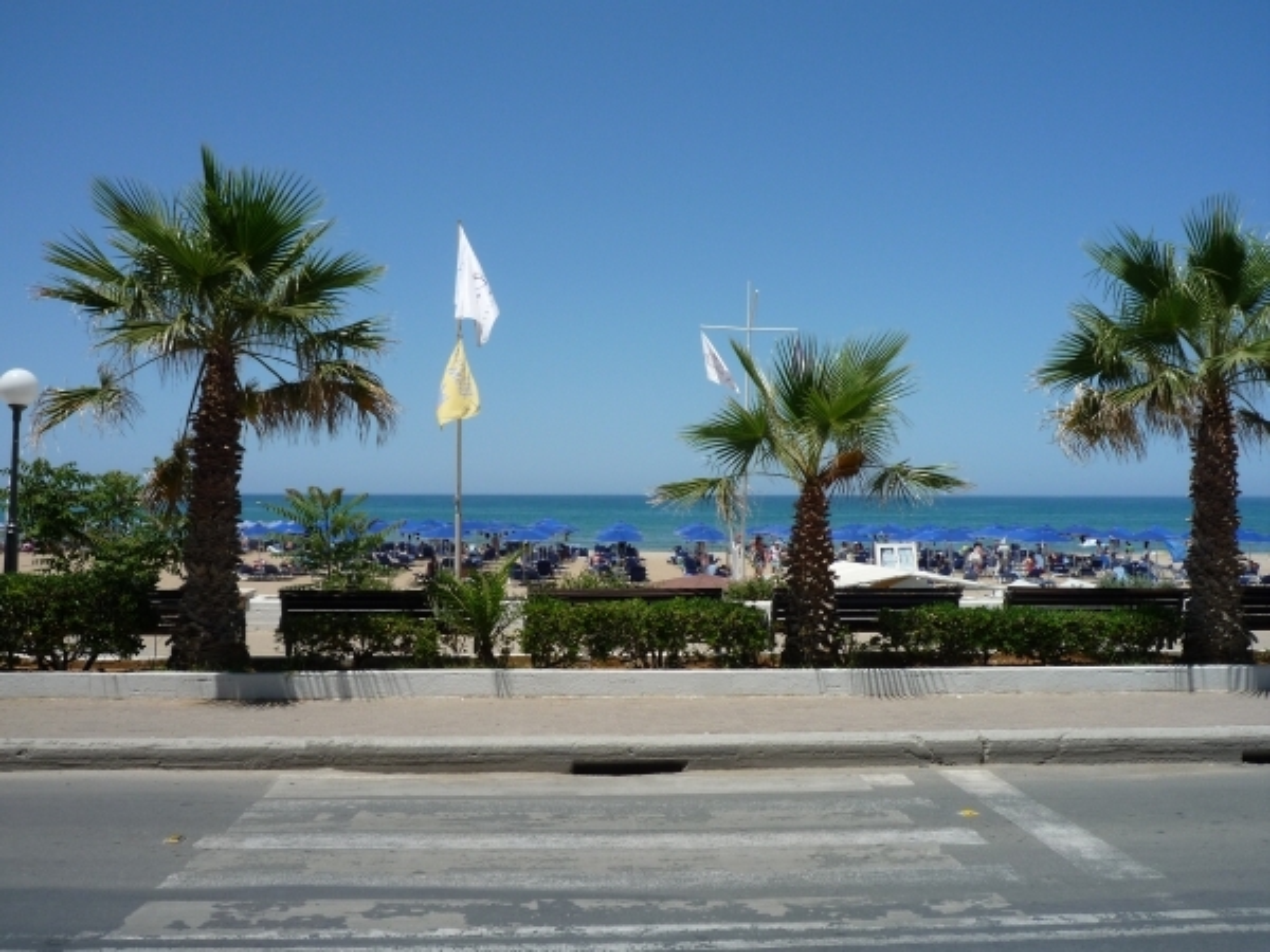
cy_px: 476
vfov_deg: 42.9
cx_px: 635
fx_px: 1211
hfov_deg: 55.4
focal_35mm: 33
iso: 100
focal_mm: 5.8
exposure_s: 1/640
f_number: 5.6
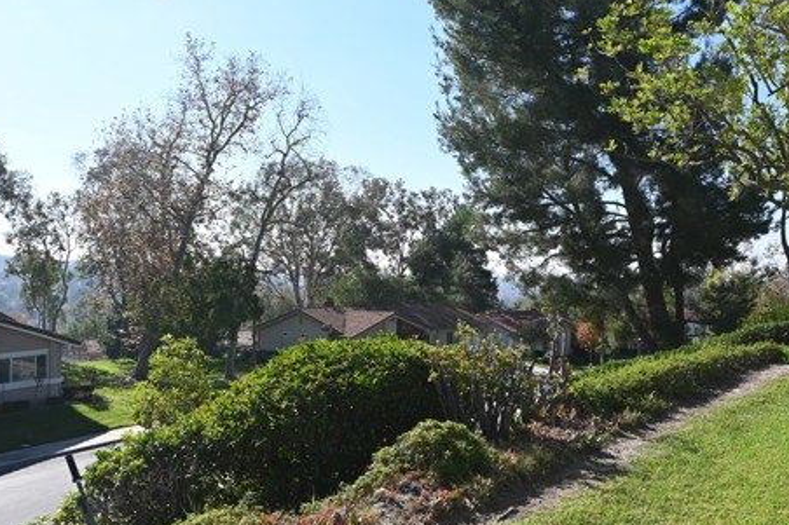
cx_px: 426
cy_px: 266
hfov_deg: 54.3
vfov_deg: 37.8
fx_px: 768
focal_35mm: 35
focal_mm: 16.5
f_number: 8
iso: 100
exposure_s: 1/200
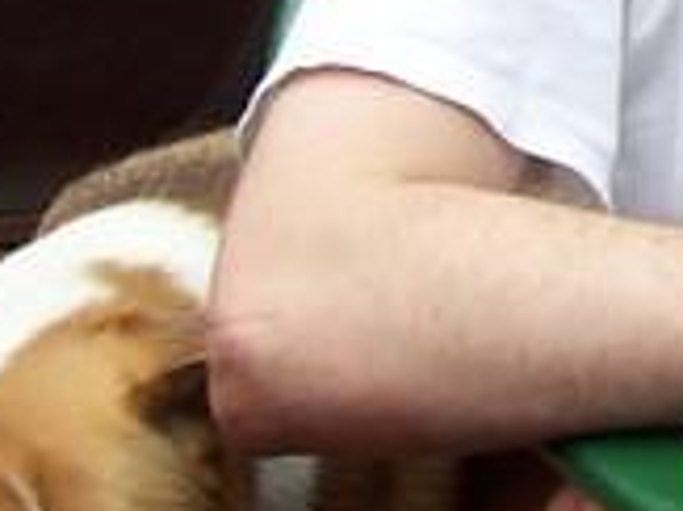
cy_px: -398
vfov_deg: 9.7
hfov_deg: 12.8
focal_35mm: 145
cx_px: 1077
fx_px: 2859
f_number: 2.8
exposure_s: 1/60
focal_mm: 5.6
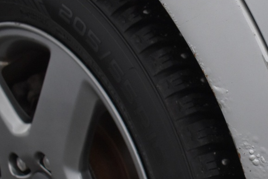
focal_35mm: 76
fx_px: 566
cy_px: 156
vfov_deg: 17.7
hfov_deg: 25.4
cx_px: 265
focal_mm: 18
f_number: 3.5
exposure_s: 1/60
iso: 1000
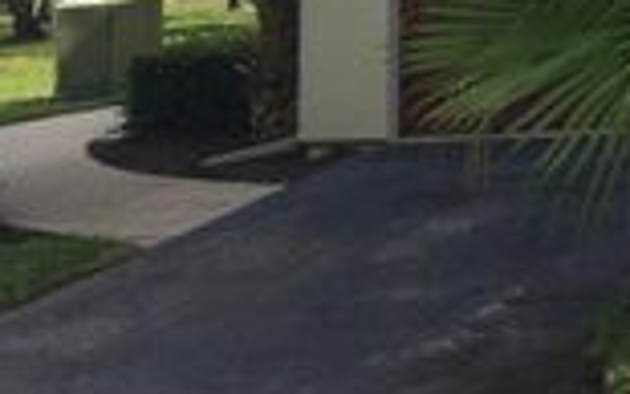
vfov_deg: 12.2
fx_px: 1700
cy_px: -303
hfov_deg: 18.3
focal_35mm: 99
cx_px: 980
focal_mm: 4.15
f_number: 2.2
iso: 32
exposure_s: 1/1642
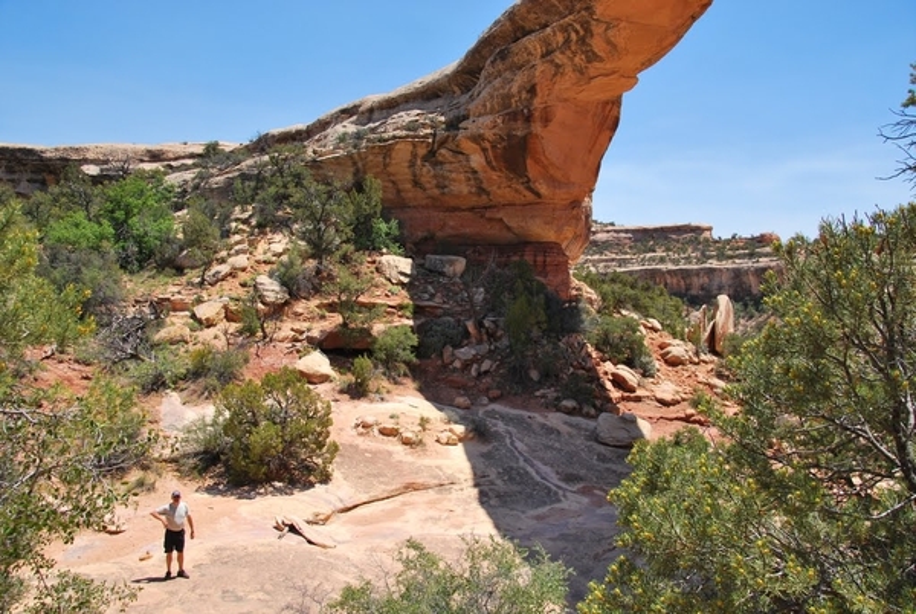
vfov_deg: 48.1
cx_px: 458
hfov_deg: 67.3
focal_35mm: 27
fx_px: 688
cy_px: 307
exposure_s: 1/250
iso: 100
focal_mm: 18
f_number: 8
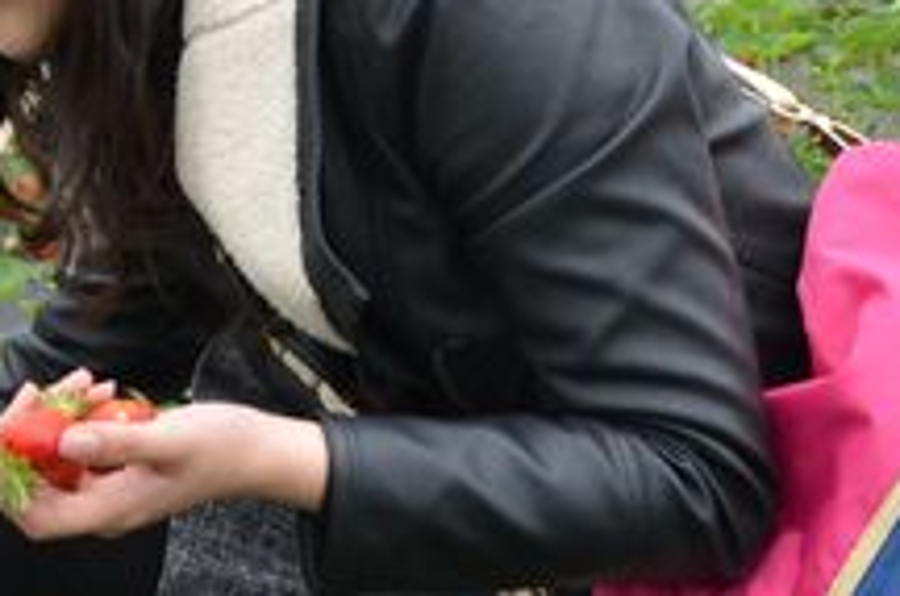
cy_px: 294
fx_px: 3118
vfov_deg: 10.9
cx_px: 42
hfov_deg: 16.2
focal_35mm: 125
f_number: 6.3
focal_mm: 30
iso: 200
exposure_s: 1/160
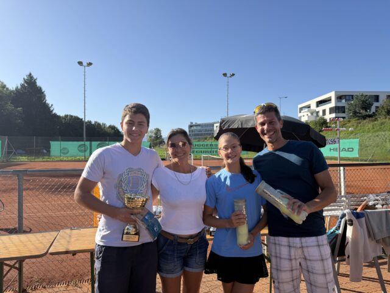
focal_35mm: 24
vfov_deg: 56.8
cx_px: 195
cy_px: 146
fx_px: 270
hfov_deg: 71.6
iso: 80
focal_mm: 6.76
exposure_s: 1/3584
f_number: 1.78
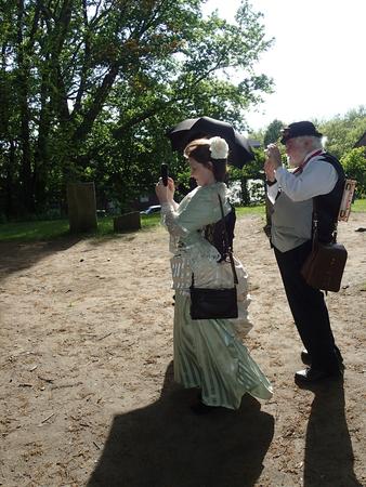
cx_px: 183
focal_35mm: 32
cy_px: 244
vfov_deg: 56.8
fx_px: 451
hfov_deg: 44.2
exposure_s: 1/640
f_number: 3.2
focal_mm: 5.9
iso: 100
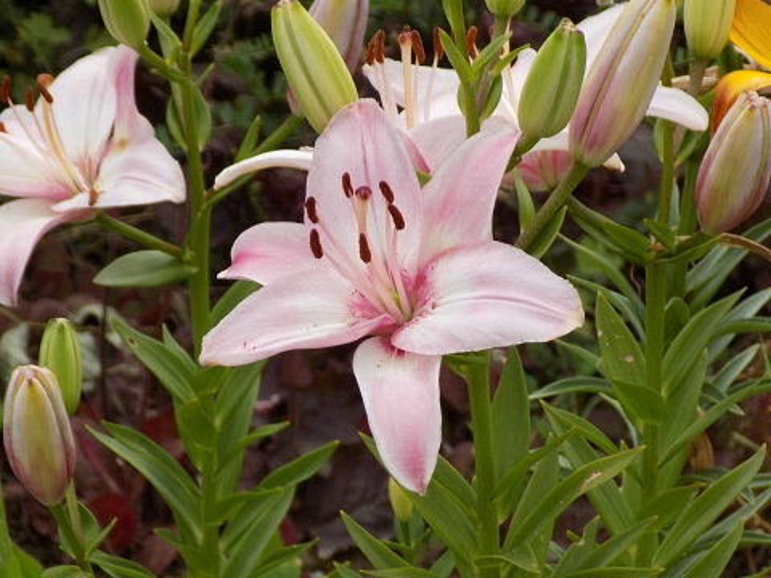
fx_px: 4232
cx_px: 386
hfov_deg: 10.4
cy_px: 289
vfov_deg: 7.8
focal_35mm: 190
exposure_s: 1/250
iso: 80
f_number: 5.4
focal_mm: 33.7
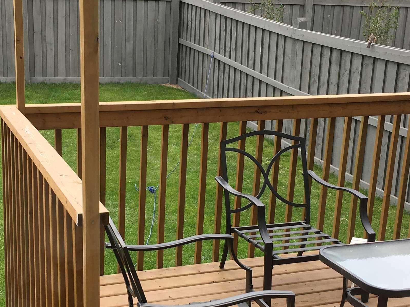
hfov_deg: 34.2
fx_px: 663
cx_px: 156
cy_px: 183
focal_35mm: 56
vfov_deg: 26.1
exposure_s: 1/458
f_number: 2.2
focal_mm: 4.15
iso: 25
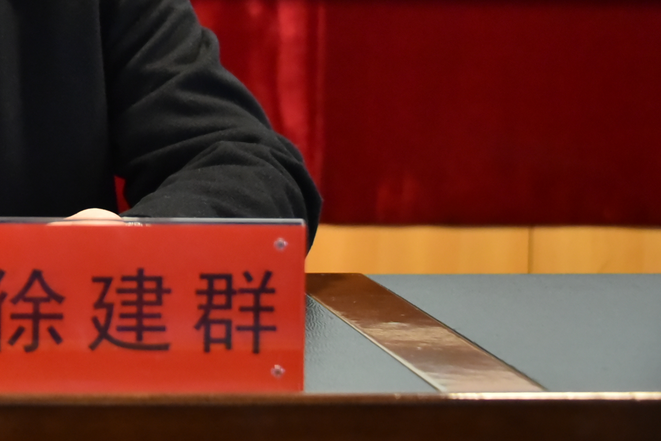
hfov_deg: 15.3
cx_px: -95
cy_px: -70
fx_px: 2387
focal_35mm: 130
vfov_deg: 10.4
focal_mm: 56
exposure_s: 1/250
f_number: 4.5
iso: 5000
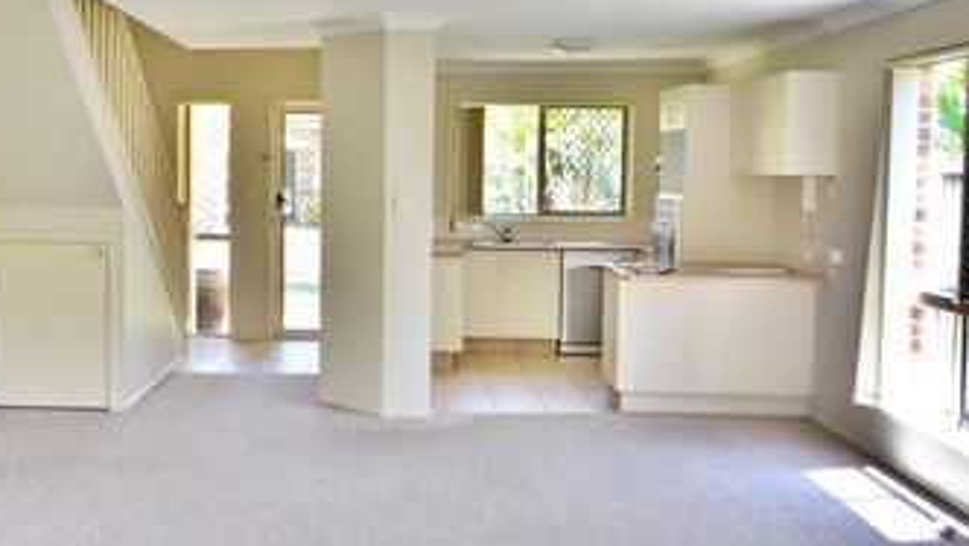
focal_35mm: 40
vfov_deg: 29.6
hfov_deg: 49.5
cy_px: 212
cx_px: 318
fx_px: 1028
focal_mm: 18
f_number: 5
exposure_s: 1/100
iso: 400
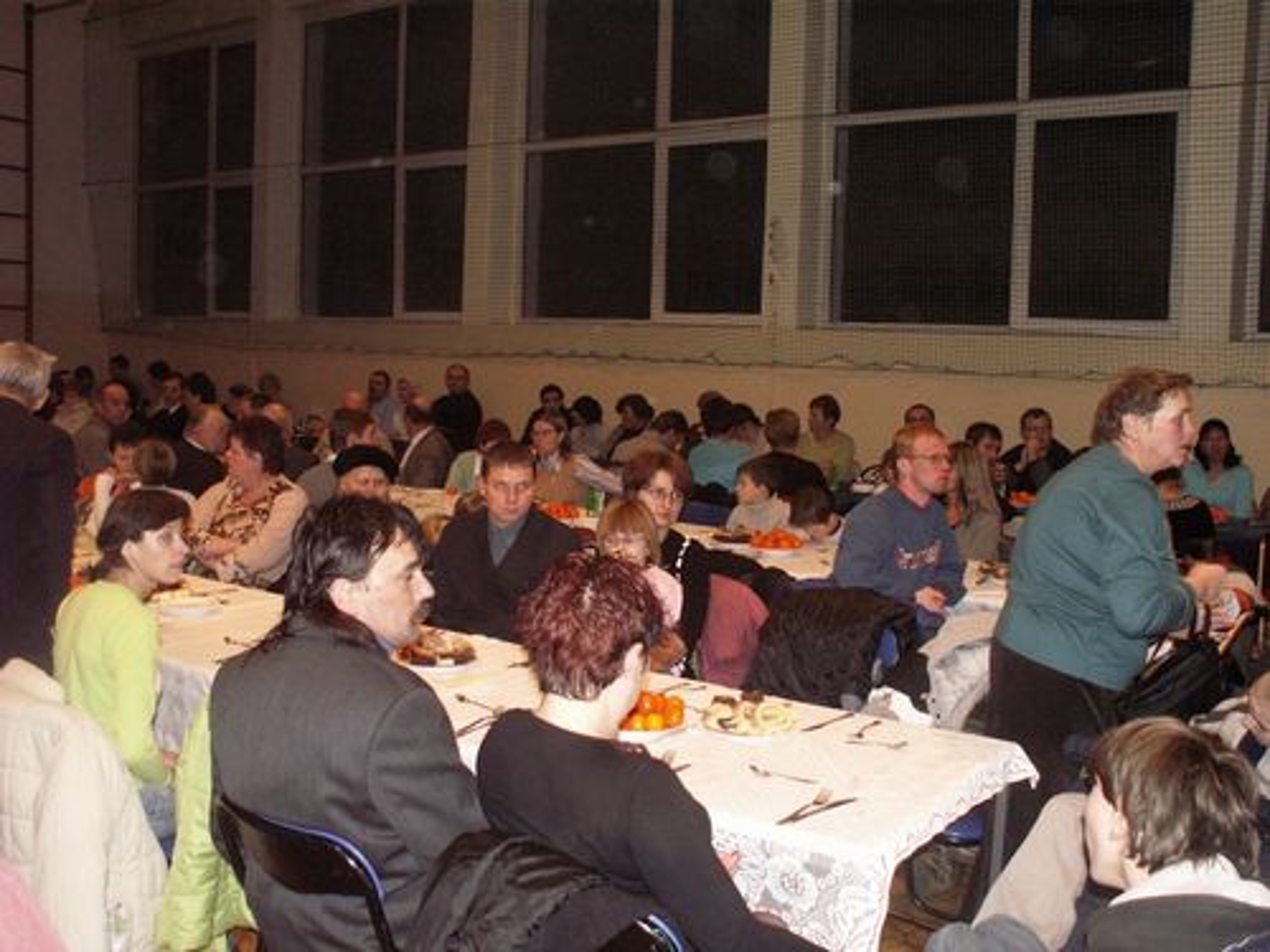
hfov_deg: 52.6
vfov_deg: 40.7
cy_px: 476
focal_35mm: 35
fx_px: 1284
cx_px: 635
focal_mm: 5.86
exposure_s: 1/40
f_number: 2.8
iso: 160
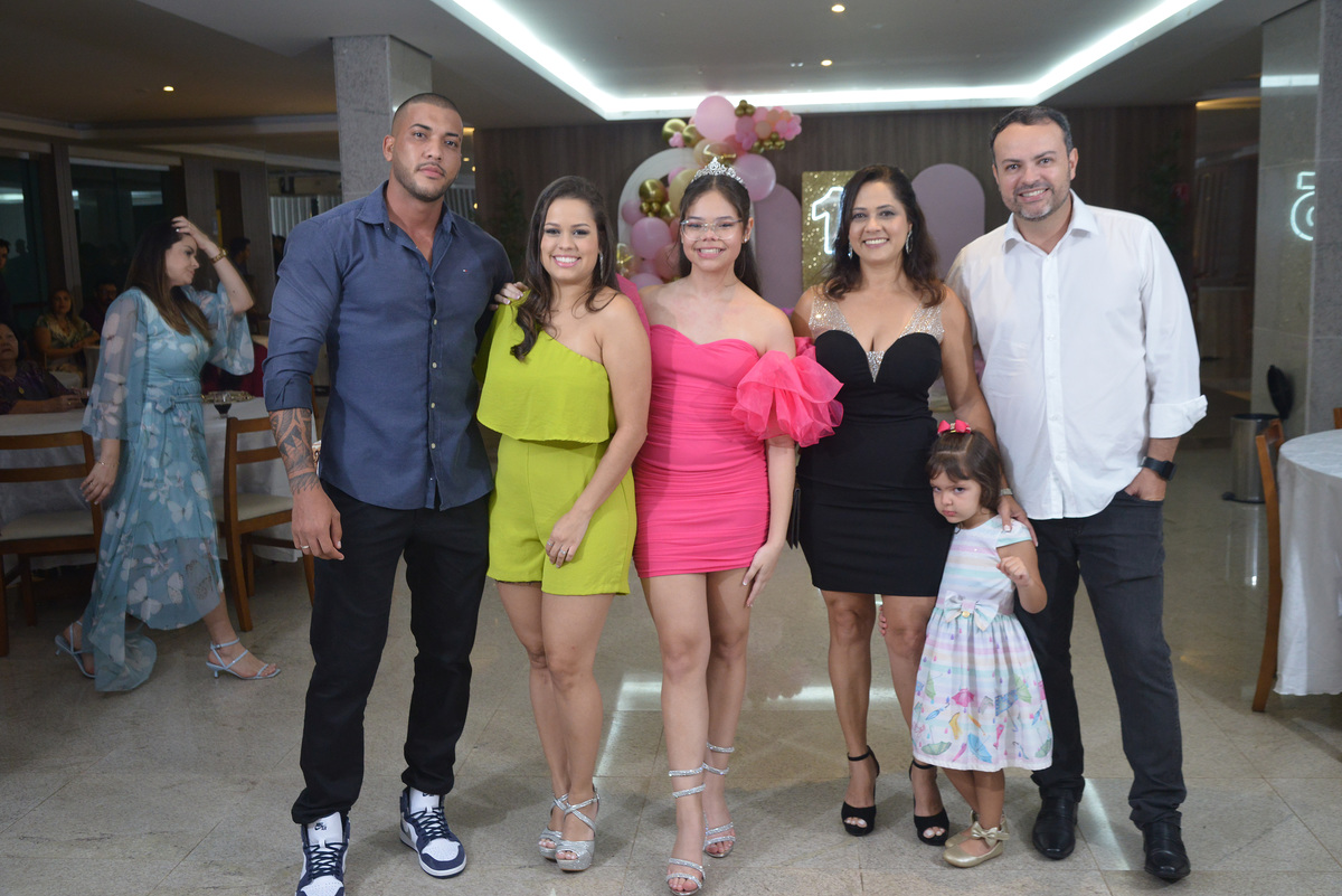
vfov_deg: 38.9
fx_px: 1268
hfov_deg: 55.8
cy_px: 448
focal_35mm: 34
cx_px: 671
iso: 2200
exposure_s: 1/80
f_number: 6.3
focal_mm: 34
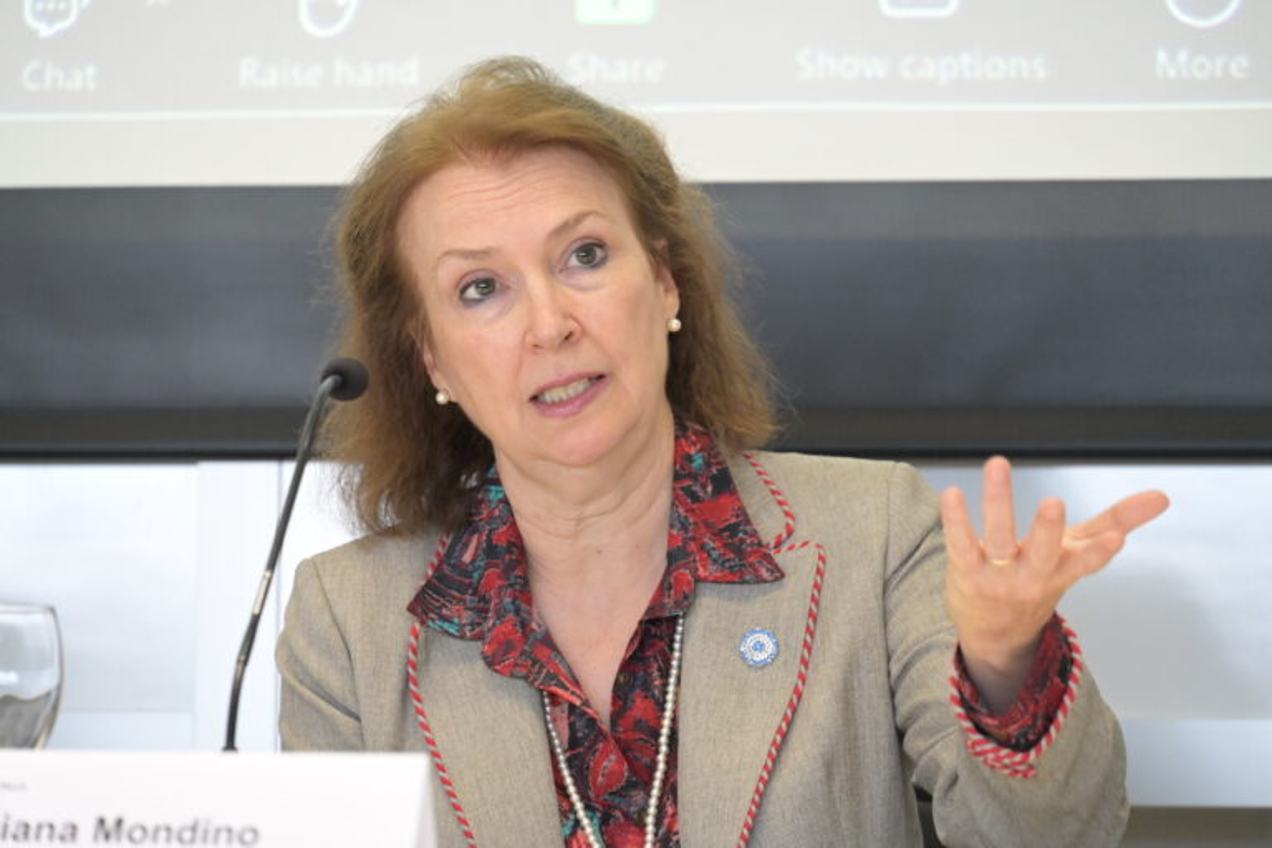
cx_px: 636
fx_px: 7066
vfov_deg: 6.9
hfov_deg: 10.3
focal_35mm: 200
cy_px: 424
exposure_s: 1/125
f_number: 6.3
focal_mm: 200
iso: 8000
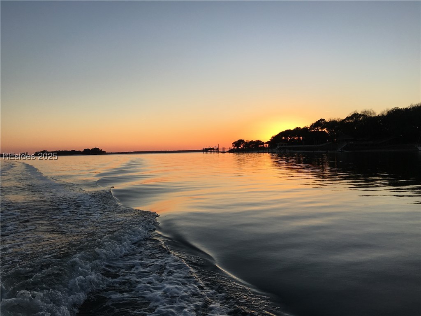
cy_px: 158
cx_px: 210
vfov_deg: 48.2
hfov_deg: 61.7
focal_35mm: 29
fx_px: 353
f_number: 2.2
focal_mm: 4.15
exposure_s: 1/630
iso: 25
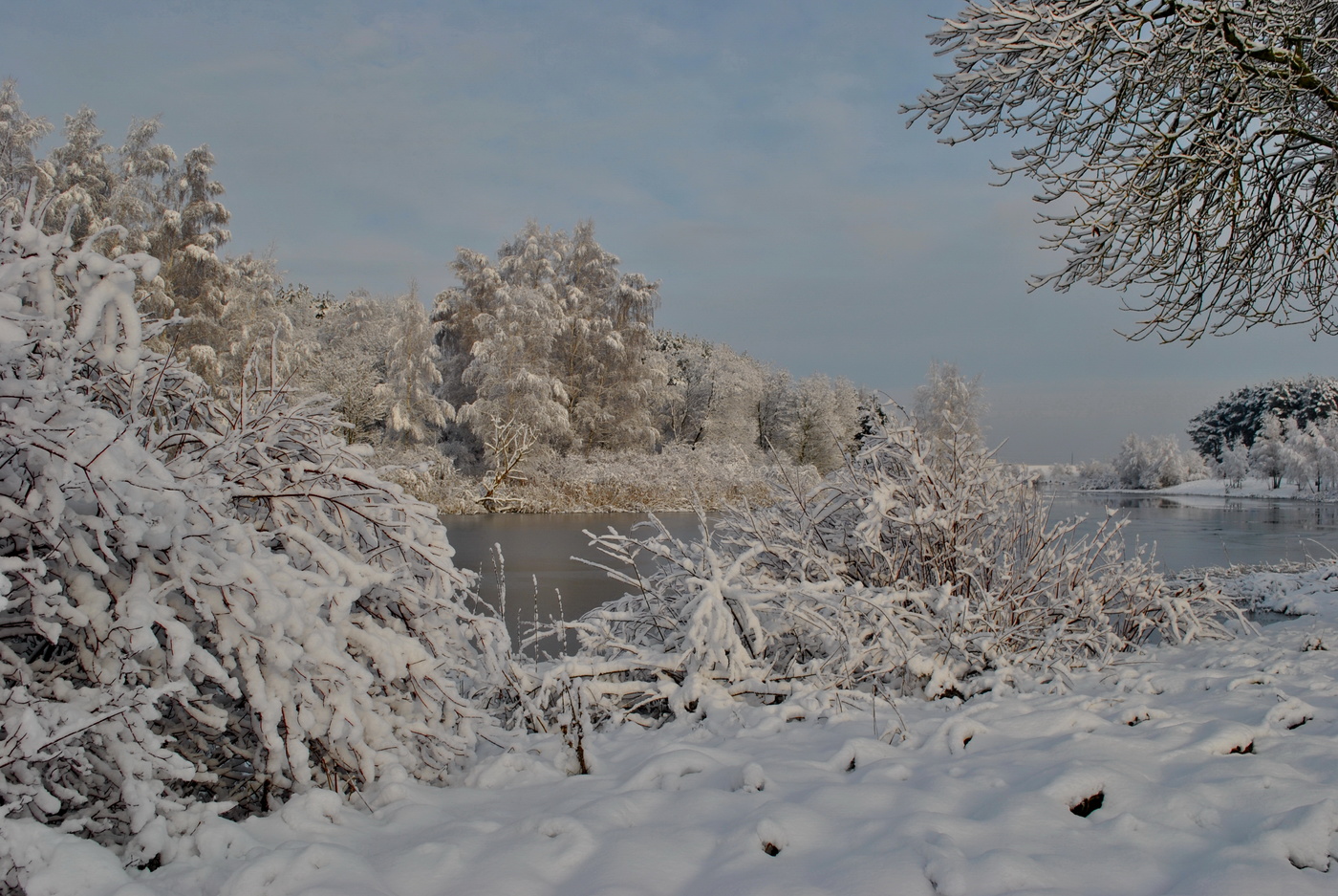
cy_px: 448
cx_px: 669
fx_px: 1340
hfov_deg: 53.1
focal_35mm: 36
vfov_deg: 37.0
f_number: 9
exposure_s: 1/320
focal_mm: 24
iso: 100
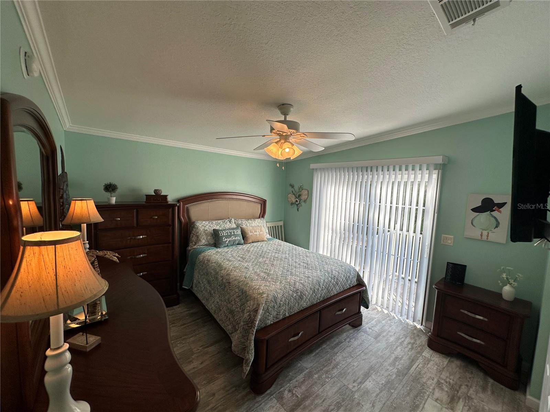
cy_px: 206
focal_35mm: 14
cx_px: 275
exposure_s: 1/197
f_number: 2.2
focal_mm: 2.22
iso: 40
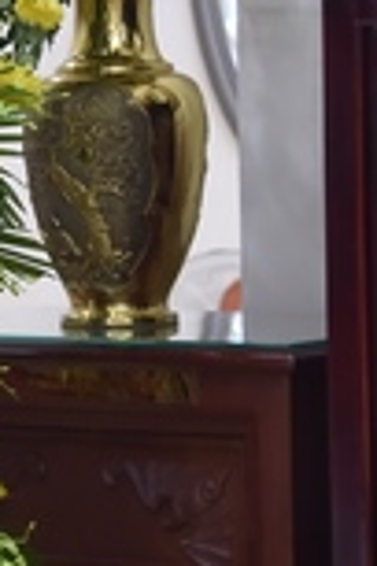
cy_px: 203
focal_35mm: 264
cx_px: -347
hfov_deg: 5.1
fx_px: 4147
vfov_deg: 7.8
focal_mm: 62
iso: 1600
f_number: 4
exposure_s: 1/60
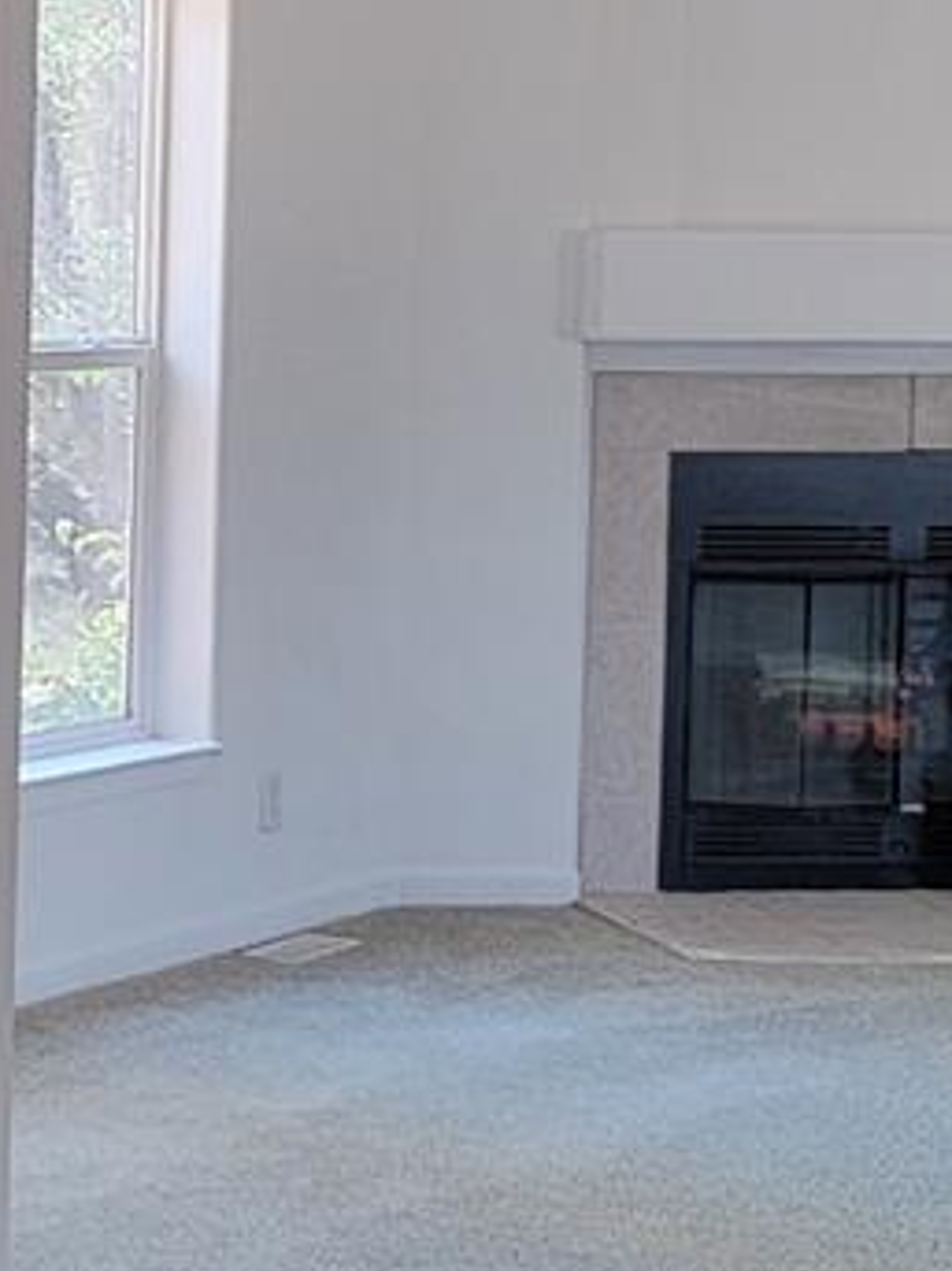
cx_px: -361
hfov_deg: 13.5
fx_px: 3853
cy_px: 371
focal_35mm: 105
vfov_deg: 18.6
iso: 200
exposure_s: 1/120
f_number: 1.8
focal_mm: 6.7
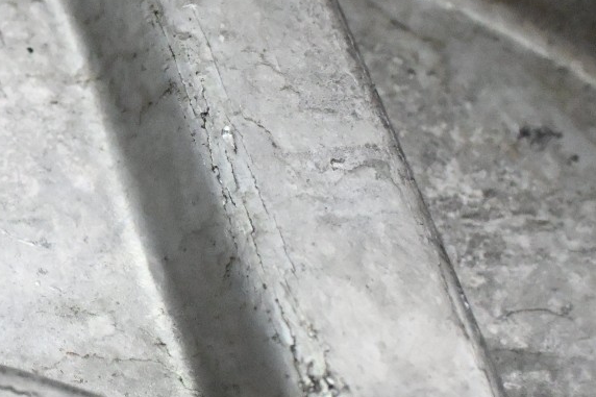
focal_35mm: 102
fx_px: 1688
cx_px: -217
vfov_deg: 13.4
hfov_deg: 18.4
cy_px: 132
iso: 10000
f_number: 6.3
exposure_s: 1/1000
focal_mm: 24
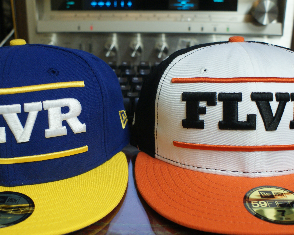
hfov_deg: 38.7
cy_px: 116
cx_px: 132
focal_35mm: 48
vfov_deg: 31.4
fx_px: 418
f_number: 4
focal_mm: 20
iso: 400
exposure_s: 1/8
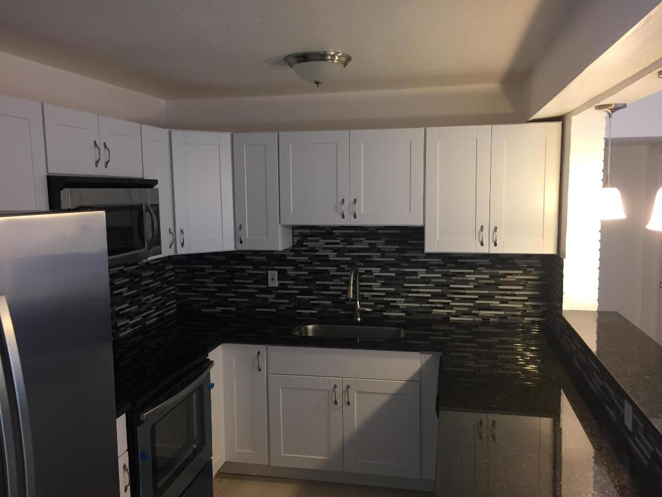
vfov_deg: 48.2
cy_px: 248
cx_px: 331
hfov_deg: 61.7
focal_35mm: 29
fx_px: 555
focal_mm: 4.15
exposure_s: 1/30
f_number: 2.2
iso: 125
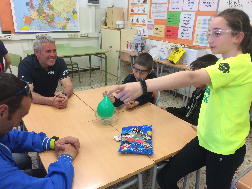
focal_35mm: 29
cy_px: 94
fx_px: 211
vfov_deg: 48.2
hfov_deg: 61.7
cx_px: 126
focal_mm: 4.15
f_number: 2.2
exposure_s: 1/33
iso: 80
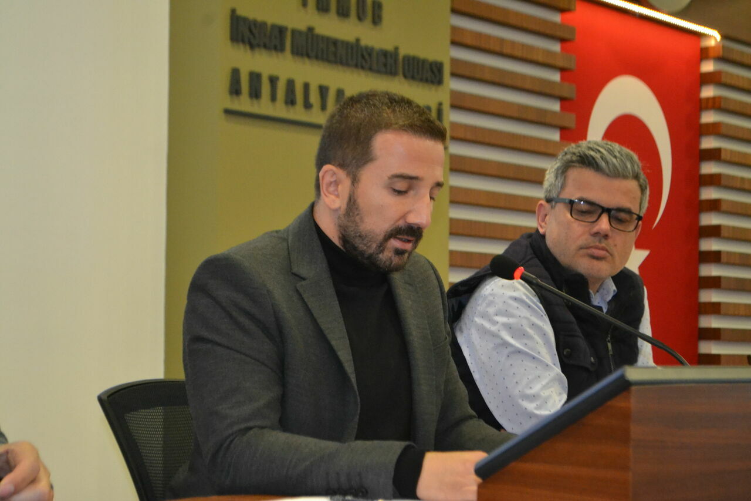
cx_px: 376
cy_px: 250
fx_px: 1721
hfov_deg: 24.6
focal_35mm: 82
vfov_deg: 16.5
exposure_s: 1/60
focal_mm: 55
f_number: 5.6
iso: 3200
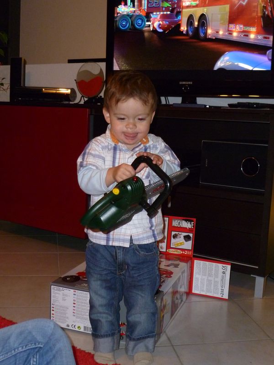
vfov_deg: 42.1
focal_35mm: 45
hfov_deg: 32.2
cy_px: 182
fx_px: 475
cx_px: 137
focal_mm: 8
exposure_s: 1/30
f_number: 3.4
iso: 400
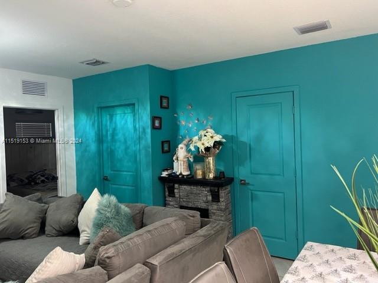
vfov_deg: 53.1
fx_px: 284
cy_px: 142
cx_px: 189
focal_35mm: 26
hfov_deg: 67.3
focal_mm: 5.7
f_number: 1.5
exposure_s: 1/60
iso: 160
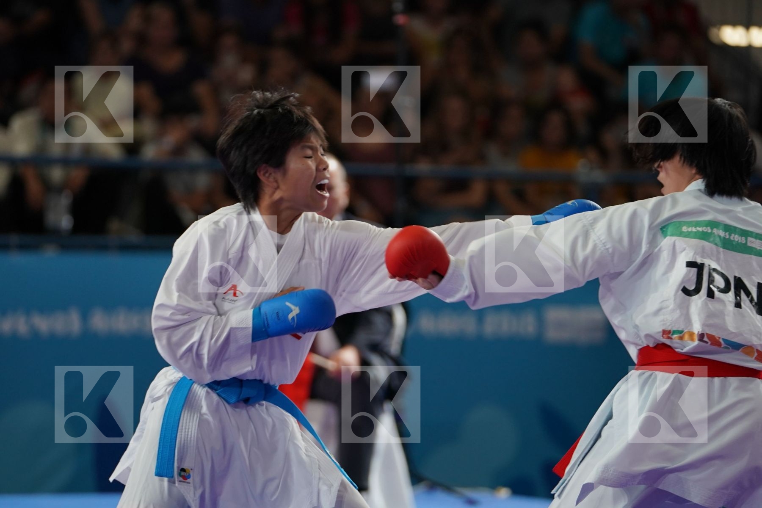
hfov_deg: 8.7
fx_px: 5037
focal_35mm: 238
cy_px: 254
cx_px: 381
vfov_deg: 5.8
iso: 1000
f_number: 2.8
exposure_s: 1/1000
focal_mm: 159
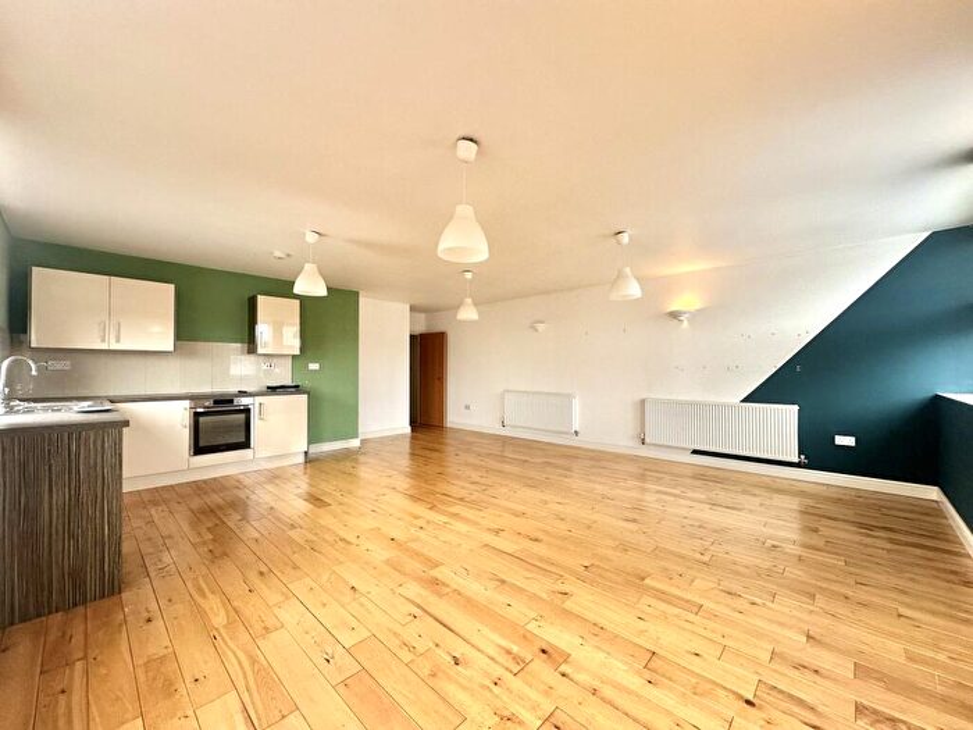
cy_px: 365
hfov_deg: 102.1
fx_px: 394
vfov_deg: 85.7
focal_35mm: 14
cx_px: 486
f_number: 2.2
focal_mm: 2.22
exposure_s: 1/100
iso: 125
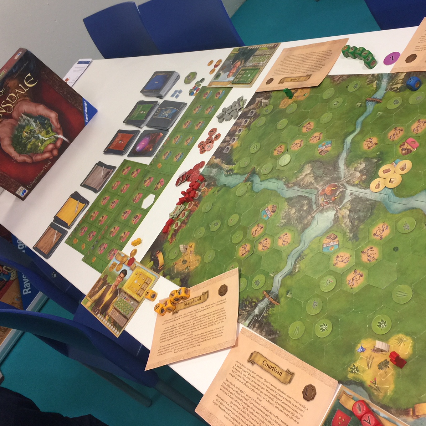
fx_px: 487
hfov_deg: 47.1
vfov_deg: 47.2
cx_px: 242
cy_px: 210
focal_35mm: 35
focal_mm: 4.15
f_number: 2.2
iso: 50
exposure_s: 1/33
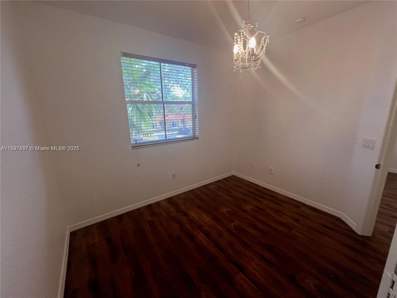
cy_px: 149
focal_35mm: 13
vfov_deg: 89.9
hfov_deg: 106.2
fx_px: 149
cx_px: 198
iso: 200
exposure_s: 1/120
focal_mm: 1.57
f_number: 1.8
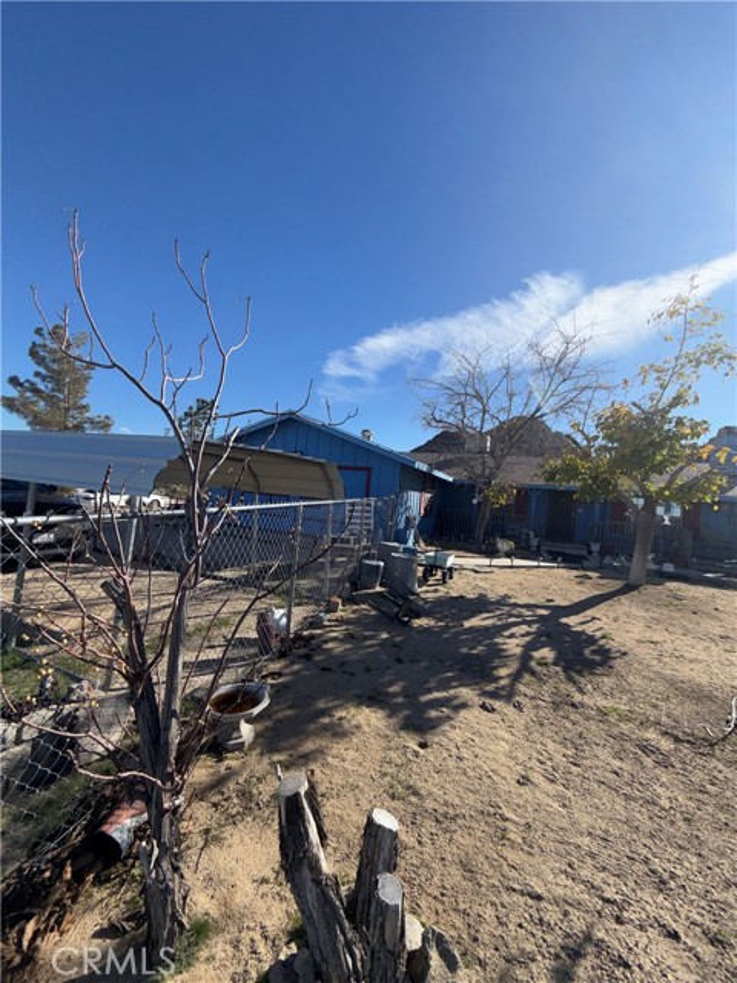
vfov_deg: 102.1
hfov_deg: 85.7
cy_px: 492
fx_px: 397
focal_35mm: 14
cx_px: 368
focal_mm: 2.22
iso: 16
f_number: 2.2
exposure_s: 1/2092
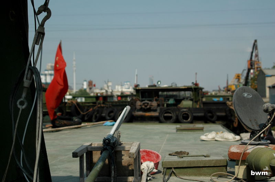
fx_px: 412
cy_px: 91
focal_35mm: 54
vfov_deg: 25.0
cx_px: 138
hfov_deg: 36.9
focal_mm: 36
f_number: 5.6
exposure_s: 1/1600
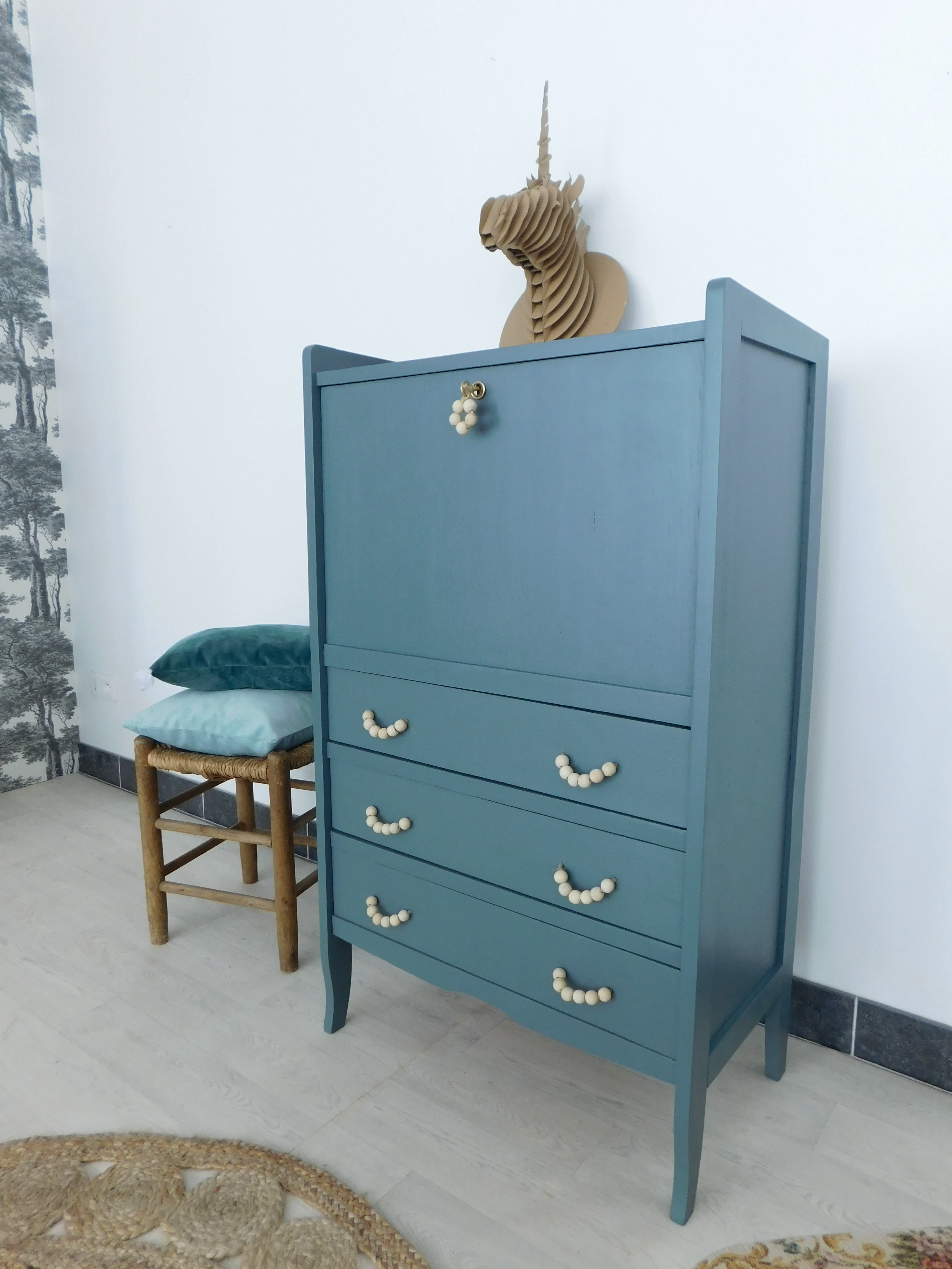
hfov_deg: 58.9
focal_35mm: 23
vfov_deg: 73.9
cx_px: 476
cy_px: 634
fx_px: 843
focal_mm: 4
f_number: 3
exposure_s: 1/25
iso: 125
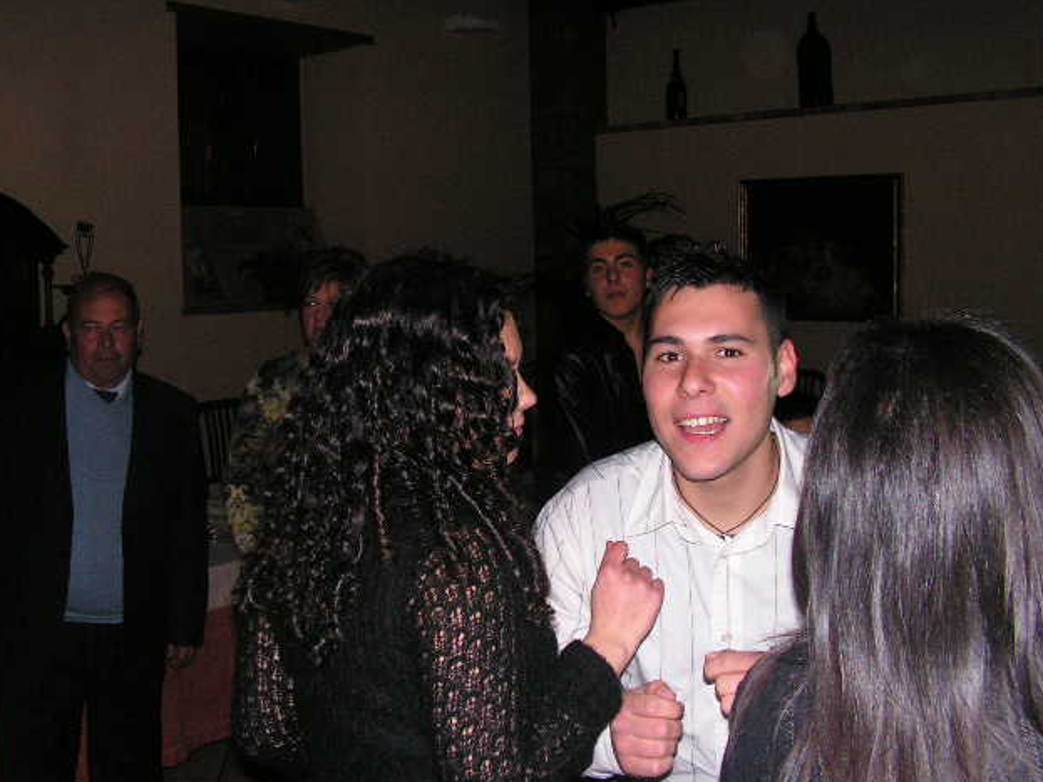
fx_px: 1115
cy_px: 400
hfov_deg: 50.1
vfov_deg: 38.7
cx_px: 526
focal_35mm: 37
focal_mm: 6
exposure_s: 1/40
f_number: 3.2
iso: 200
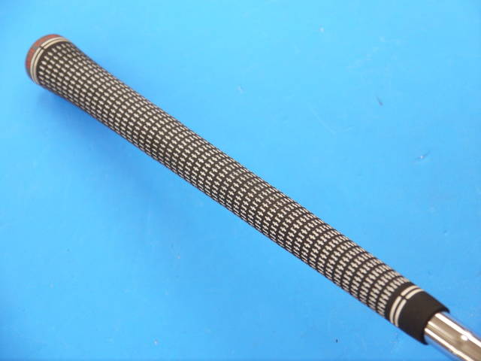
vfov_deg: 17.6
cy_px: 180
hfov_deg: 23.3
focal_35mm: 84
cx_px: 240
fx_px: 1167
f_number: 5.6
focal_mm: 42
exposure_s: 1/80
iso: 800
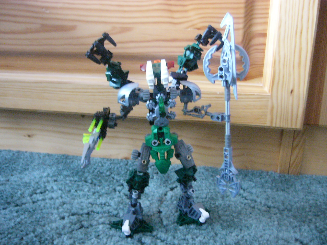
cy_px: 122
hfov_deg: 52.6
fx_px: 331
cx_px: 164
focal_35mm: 35
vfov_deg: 40.7
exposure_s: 1/8
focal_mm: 5.8
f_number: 2.8
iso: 400
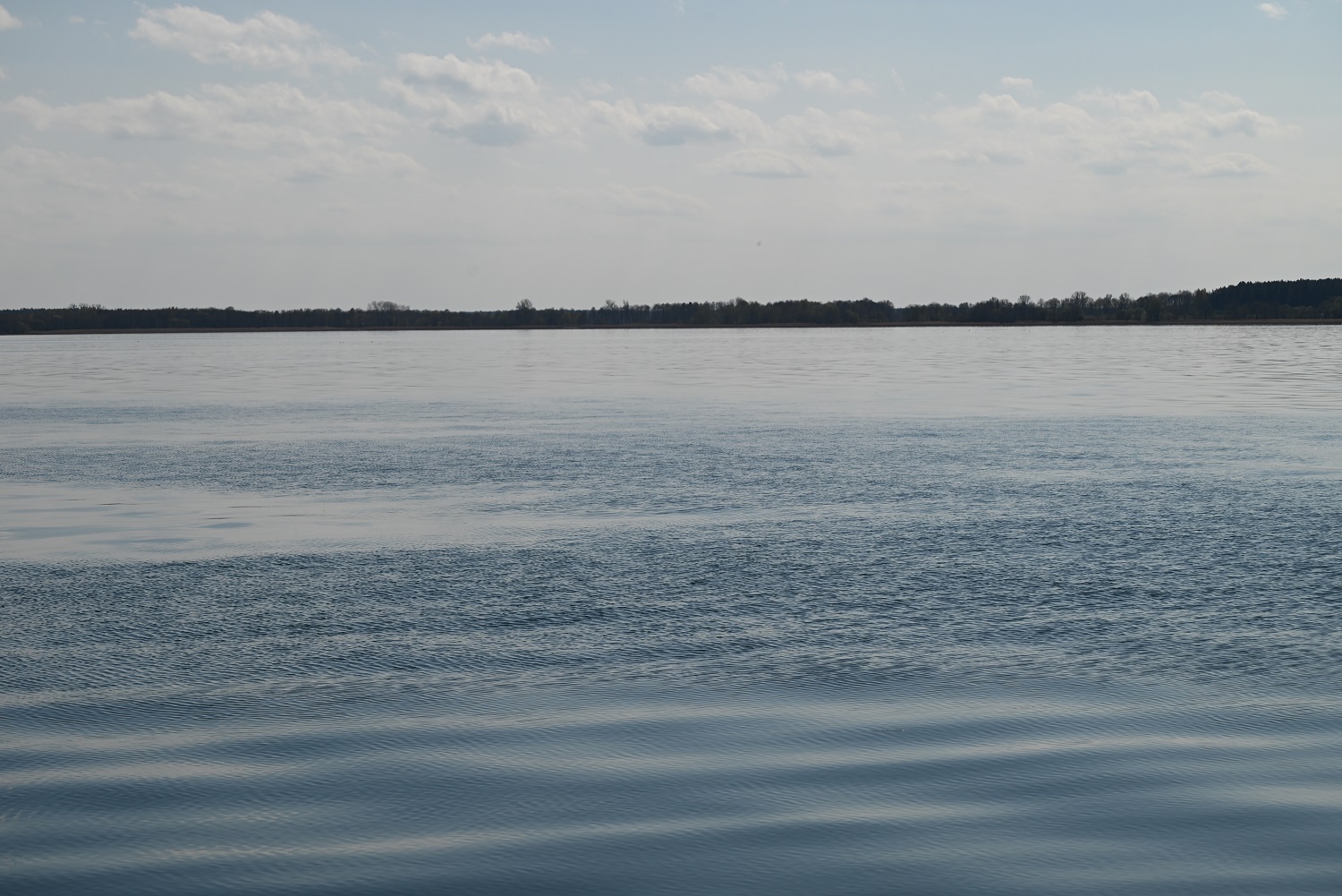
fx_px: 3169
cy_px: 448
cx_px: 671
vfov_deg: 16.1
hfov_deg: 23.9
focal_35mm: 85
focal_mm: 85
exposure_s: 1/1000
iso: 100
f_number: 8
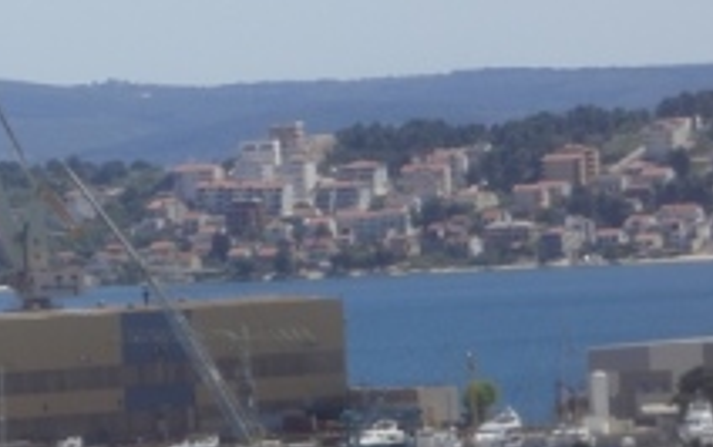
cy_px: 143
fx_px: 9707
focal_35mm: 499
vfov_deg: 2.6
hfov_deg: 4.2
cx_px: 7
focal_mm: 34.17
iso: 80
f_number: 6.3
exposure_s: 1/200
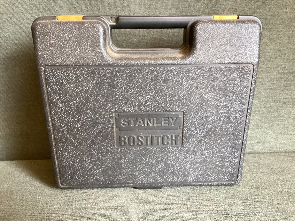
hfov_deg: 58.3
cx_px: 148
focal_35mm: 31
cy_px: 110
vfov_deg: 45.4
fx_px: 264
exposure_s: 1/60
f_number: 2.4
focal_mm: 3.3
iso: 200
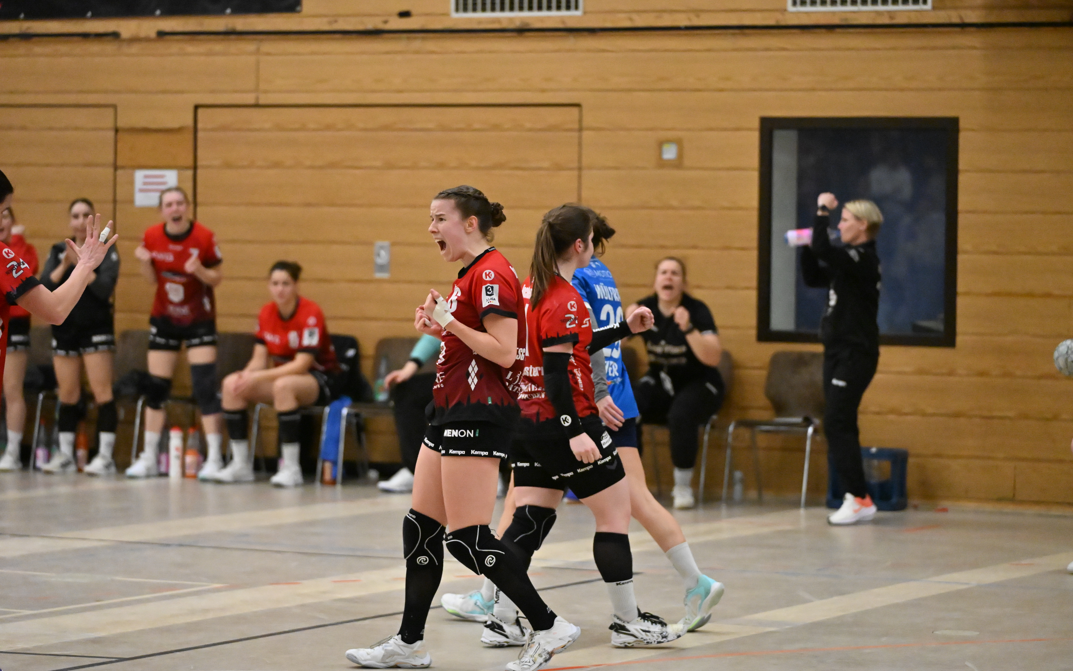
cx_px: 538
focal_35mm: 128
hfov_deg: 16.3
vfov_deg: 10.2
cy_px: 324
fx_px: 3743
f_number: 2.8
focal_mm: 125
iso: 11400
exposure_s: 1/1250
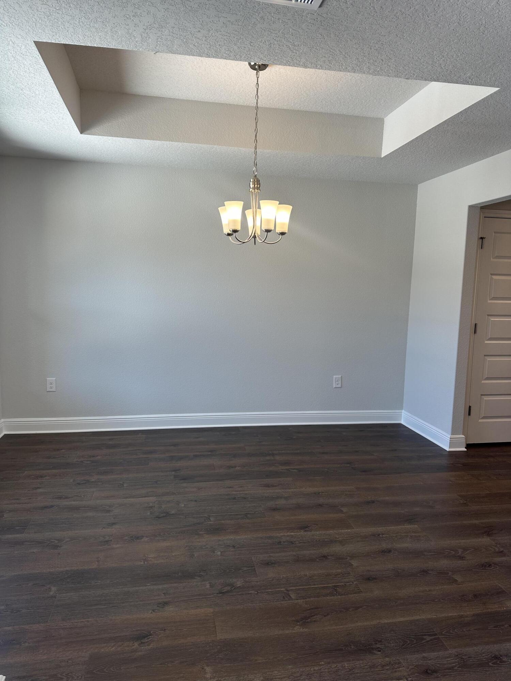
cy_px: 340
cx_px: 256
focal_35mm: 24
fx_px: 472
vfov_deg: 71.6
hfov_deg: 56.8
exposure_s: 1/138
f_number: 1.78
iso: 64
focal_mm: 6.86
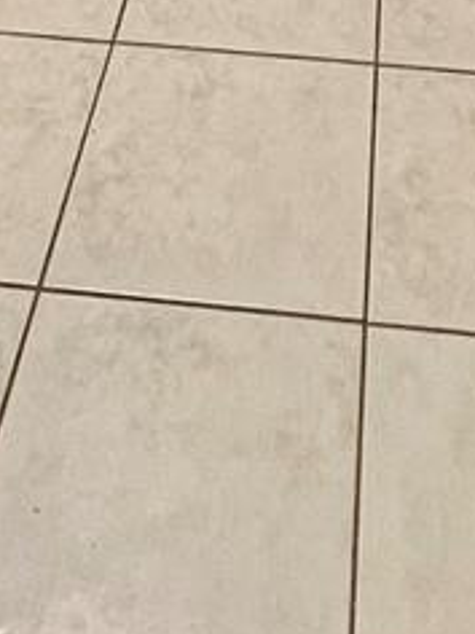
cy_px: -559
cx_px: 282
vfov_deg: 19.8
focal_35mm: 66
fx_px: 1208
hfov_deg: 22.2
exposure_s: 1/120
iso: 200
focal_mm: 1.57
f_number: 1.8
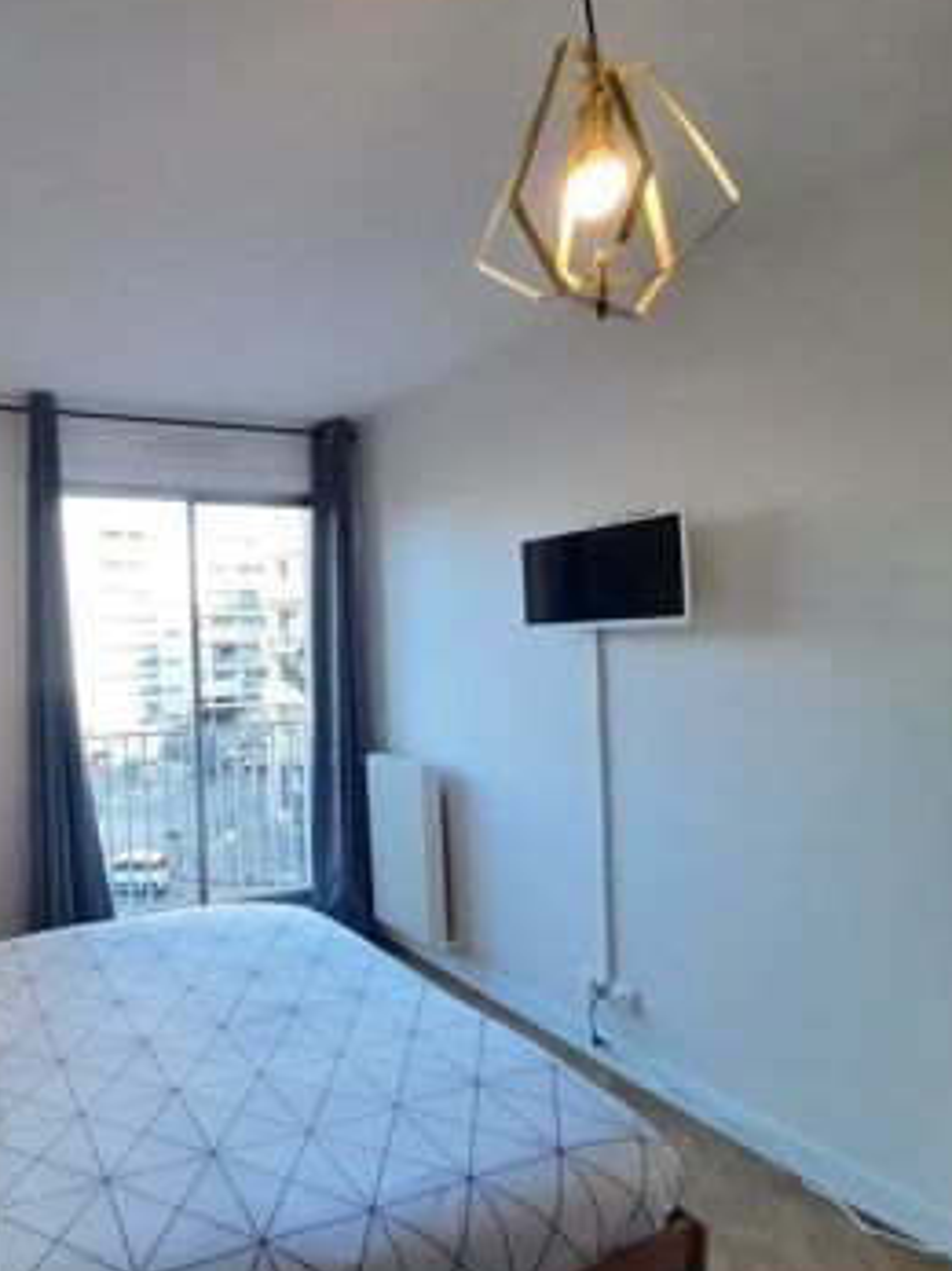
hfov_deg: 60.8
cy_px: 634
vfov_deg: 87.8
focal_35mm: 18
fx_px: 660
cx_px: 99
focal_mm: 1.42
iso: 100
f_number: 2.2
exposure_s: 1/50
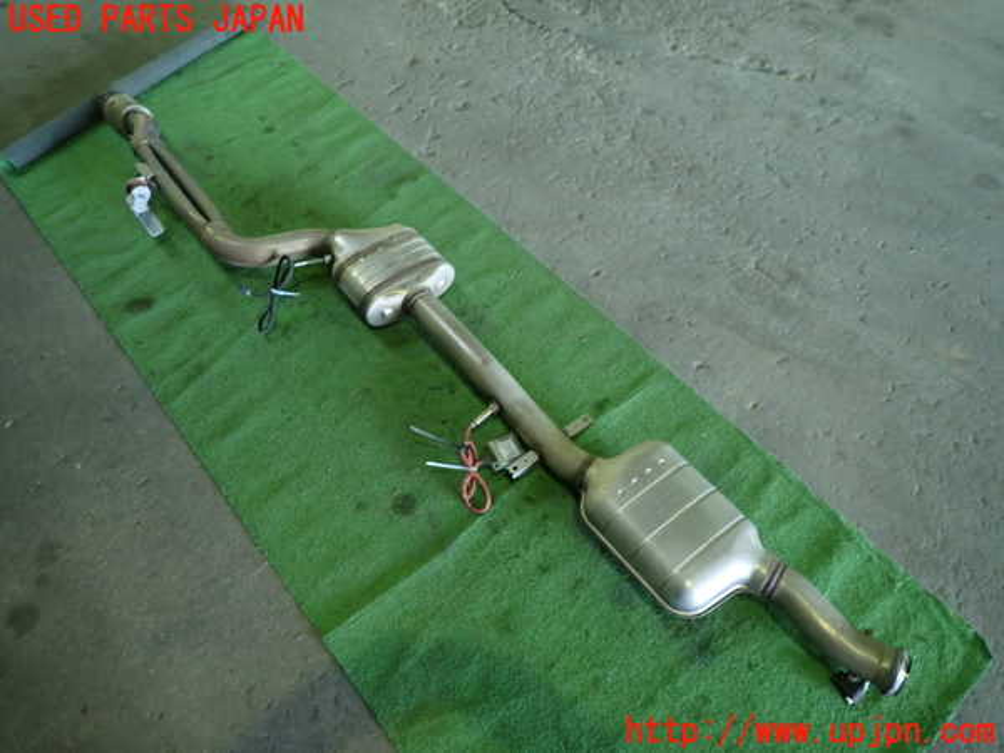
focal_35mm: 25
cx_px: 502
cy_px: 376
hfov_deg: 69.4
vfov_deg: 54.9
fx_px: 725
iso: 320
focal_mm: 4.5
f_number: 2
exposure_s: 1/30
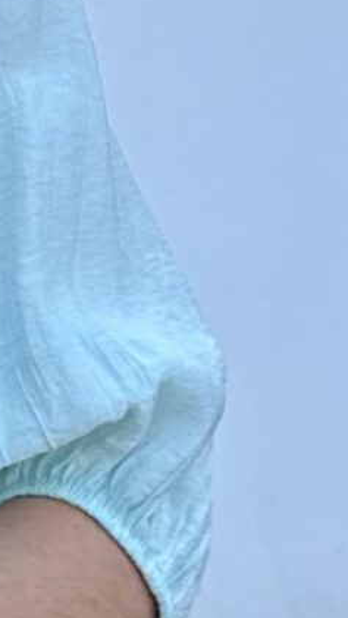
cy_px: 389
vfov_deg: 13.5
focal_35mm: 159
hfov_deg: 7.0
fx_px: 2607
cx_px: -611
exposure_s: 1/943
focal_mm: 6.76
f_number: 1.78
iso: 100
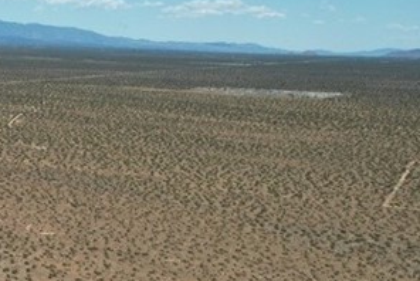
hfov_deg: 22.0
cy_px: 384
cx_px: -213
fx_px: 888
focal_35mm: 76
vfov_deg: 16.8
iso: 100
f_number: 2.8
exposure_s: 1/640
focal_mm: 8.38
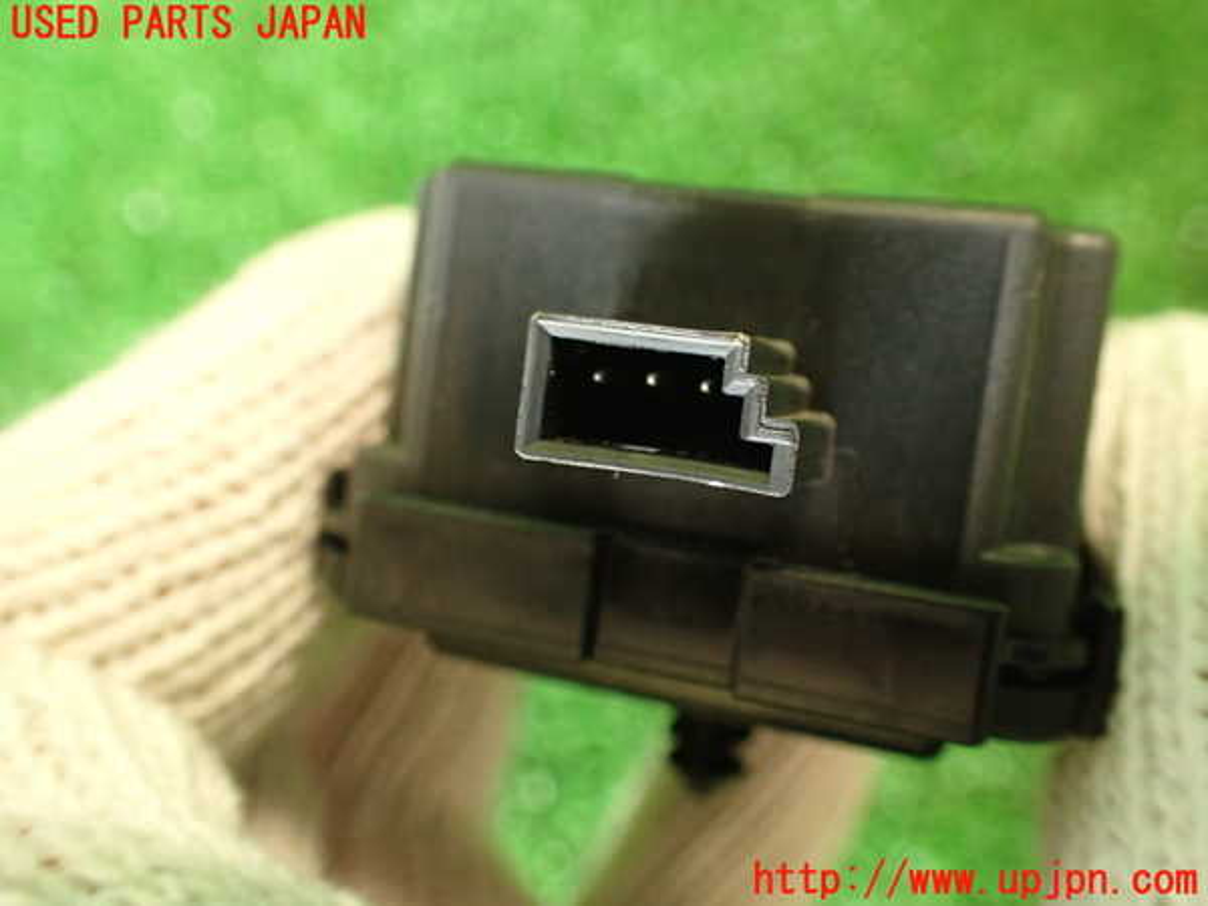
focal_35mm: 32
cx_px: 604
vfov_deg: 44.2
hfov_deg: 56.8
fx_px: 1117
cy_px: 453
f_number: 2.4
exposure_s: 1/30
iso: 500
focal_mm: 5.79
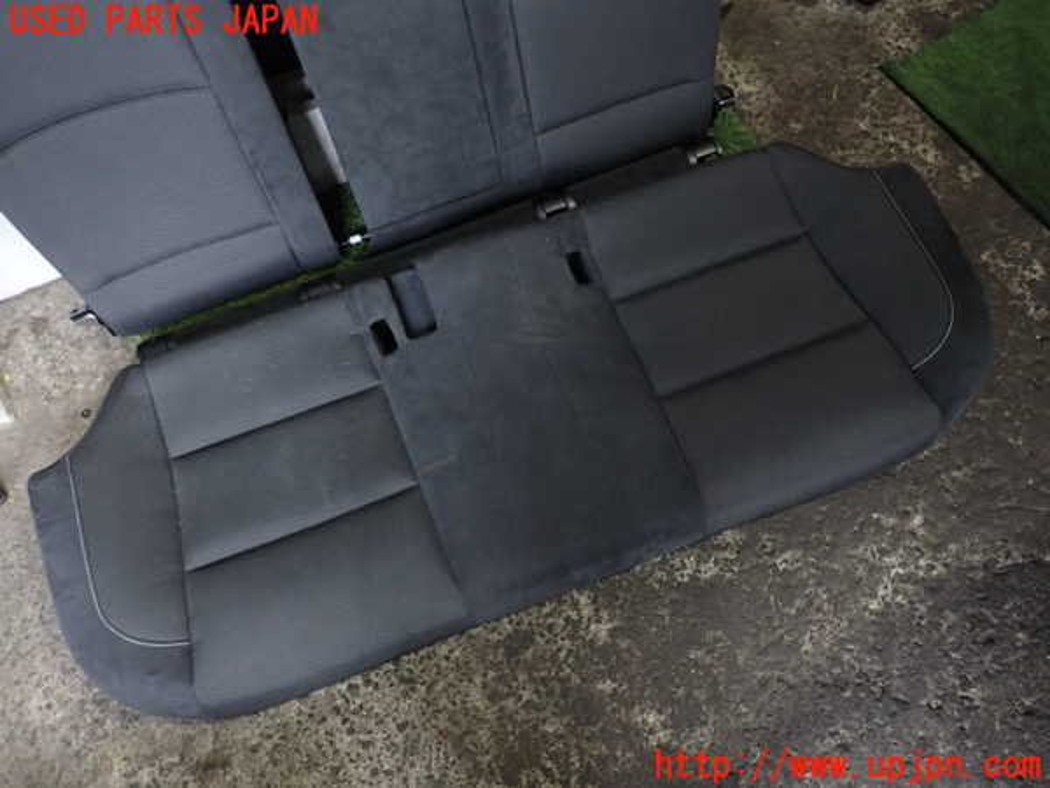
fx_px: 758
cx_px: 525
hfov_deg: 69.4
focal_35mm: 25
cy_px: 394
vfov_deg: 54.9
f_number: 2
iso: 200
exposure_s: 1/30
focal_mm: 4.5
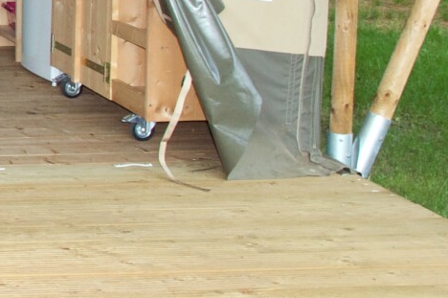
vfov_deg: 12.4
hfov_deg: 16.2
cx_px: -377
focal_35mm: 105
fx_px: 1305
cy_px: -137
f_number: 6.3
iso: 800
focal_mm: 16
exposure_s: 1/200
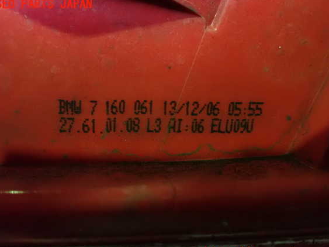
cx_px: 161
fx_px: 304
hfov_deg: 56.8
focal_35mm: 32
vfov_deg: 44.1
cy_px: 129
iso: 1600
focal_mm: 5.4
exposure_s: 1/30
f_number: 2.3
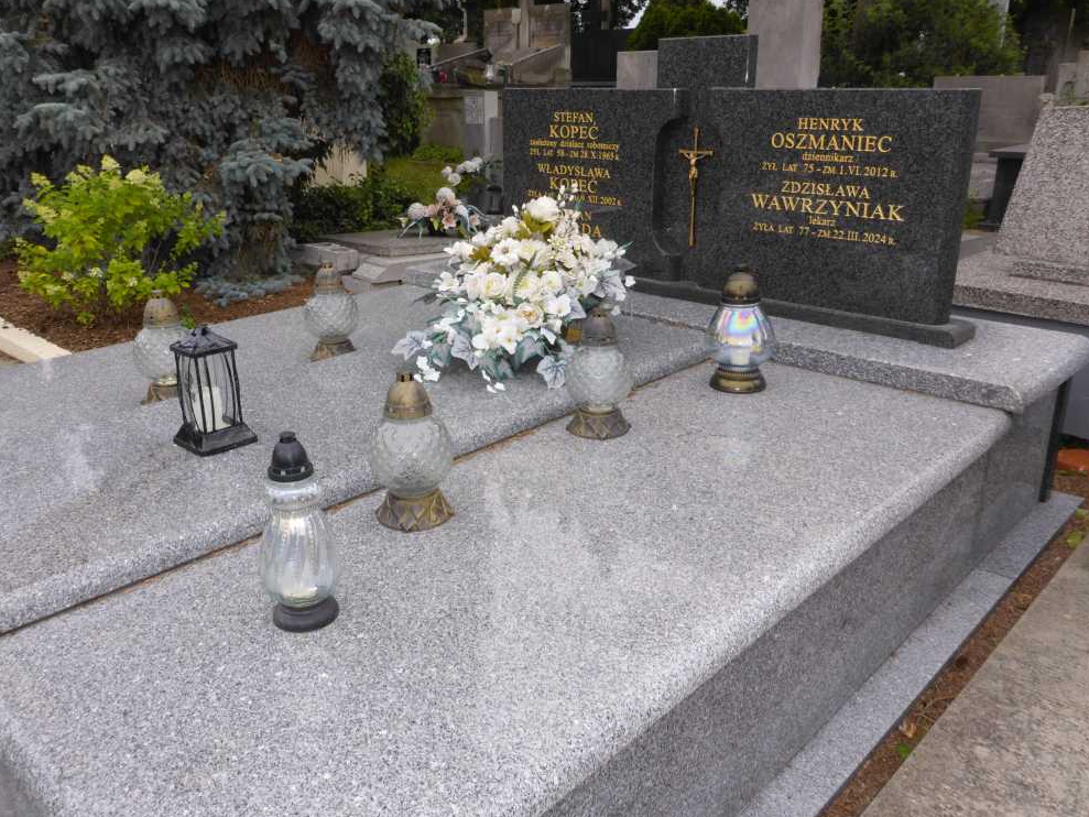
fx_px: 912
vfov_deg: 48.2
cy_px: 400
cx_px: 530
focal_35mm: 29
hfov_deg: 61.6
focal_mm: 4.9
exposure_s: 1/60
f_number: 3.3
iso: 125
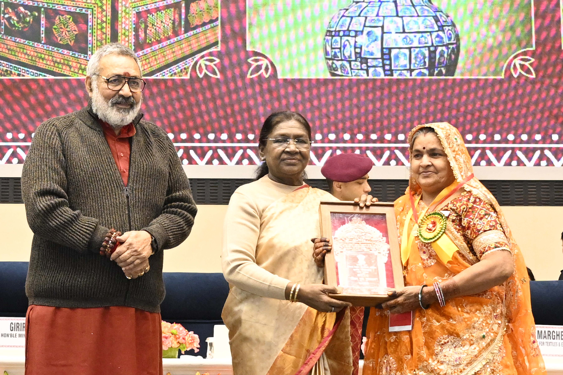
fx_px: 563
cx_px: 282
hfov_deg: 53.1
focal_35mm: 36
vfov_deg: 36.9
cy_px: 188
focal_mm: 24
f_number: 3.2
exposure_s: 1/200
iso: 2000
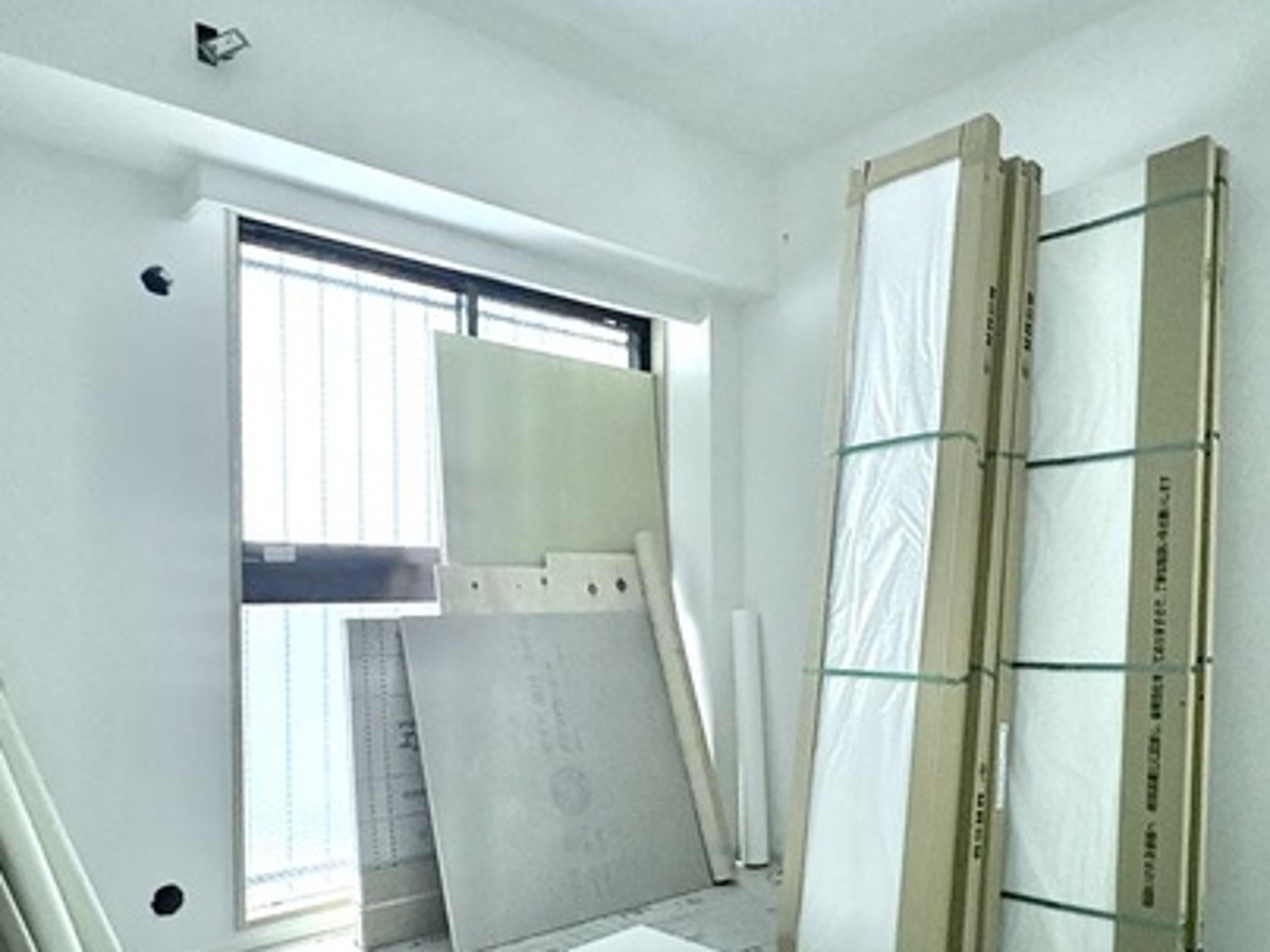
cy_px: 602
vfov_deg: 52.4
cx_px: 704
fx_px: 954
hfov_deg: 67.1
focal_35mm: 26
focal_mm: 2.22
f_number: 2.2
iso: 1000
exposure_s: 1/33
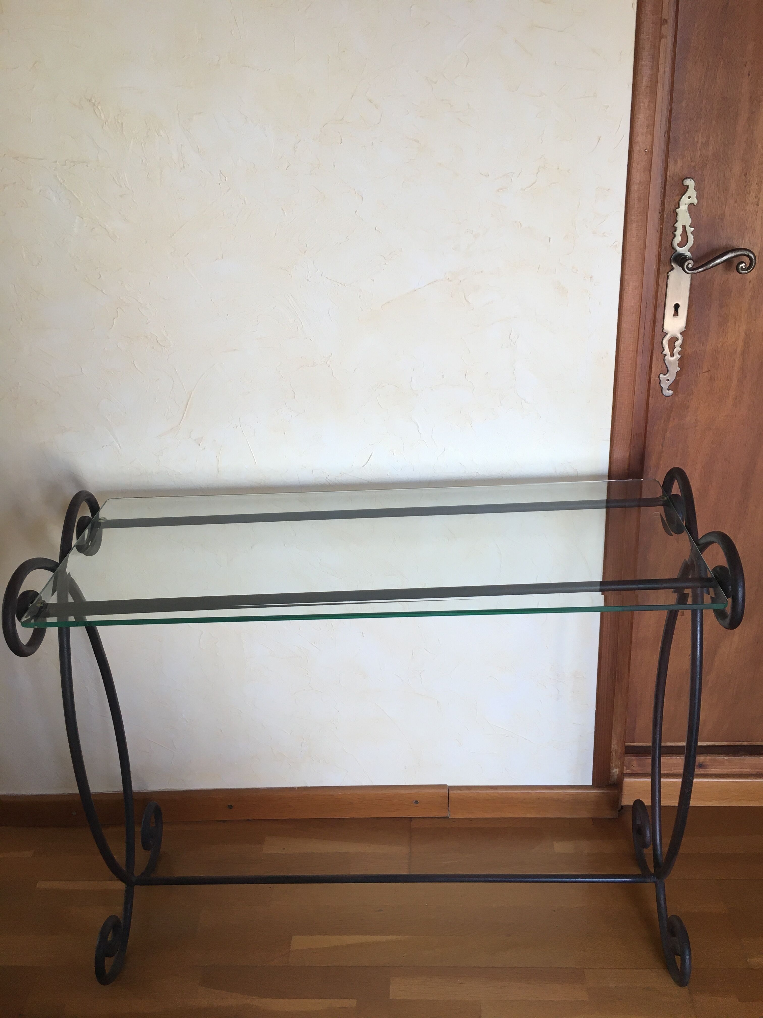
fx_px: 852
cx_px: 382
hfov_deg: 48.2
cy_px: 509
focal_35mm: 29
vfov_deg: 61.7
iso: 25
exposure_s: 1/33
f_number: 2.2
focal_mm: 4.15
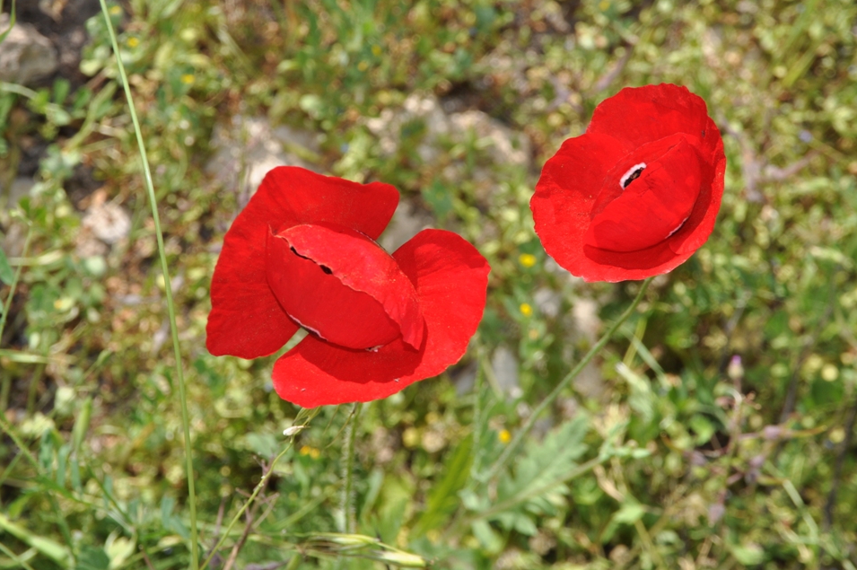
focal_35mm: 97
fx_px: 2307
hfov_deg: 21.0
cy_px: 268
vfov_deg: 14.1
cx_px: 446
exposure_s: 1/200
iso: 200
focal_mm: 60
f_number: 13
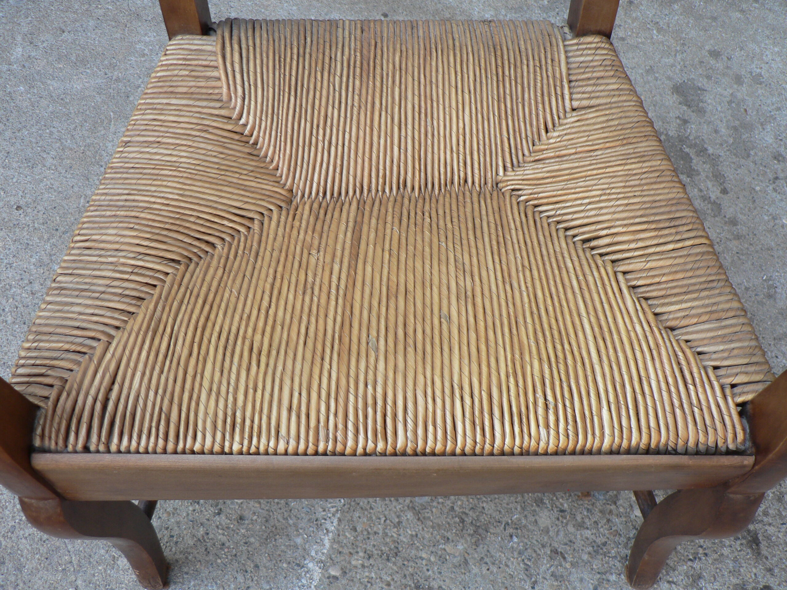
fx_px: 818
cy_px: 295
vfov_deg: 39.7
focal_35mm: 36
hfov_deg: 51.4
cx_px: 394
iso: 80
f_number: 2.8
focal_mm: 6
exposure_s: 1/80
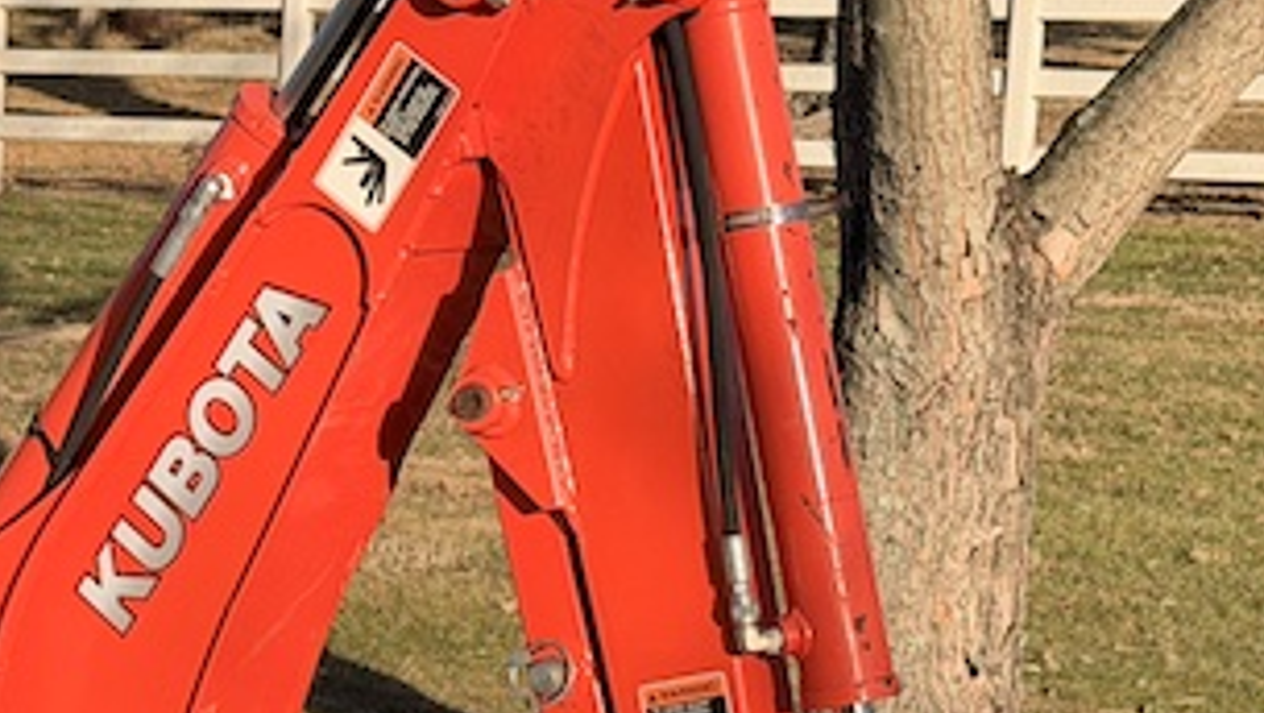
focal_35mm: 137
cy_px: 730
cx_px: -4
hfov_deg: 15.4
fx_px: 4595
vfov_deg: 8.8
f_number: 1.78
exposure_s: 1/2667
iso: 64
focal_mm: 6.76
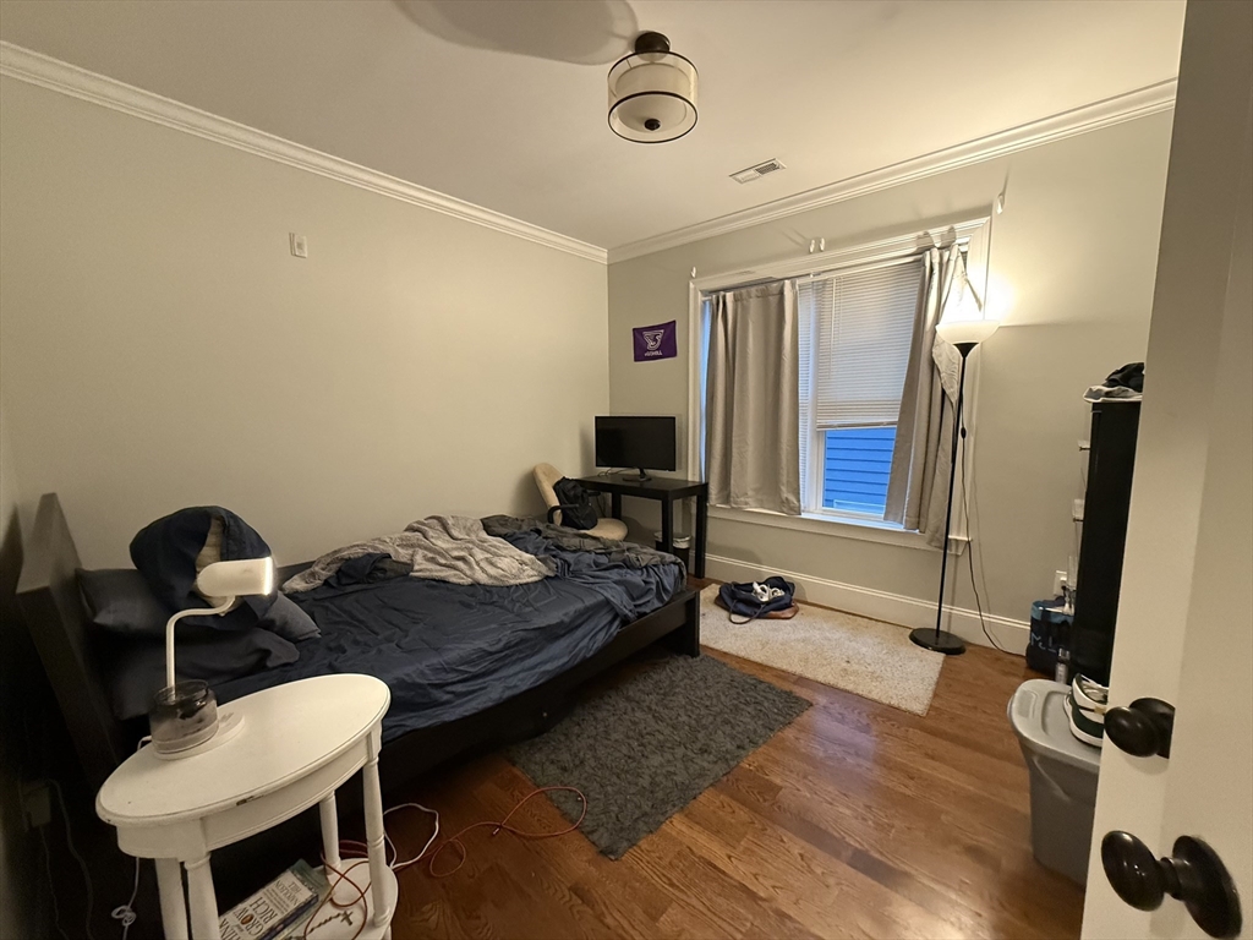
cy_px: 470
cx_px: 626
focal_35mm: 14
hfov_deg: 102.1
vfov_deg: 85.7
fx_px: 507
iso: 640
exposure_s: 1/60
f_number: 2.2
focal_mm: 2.22
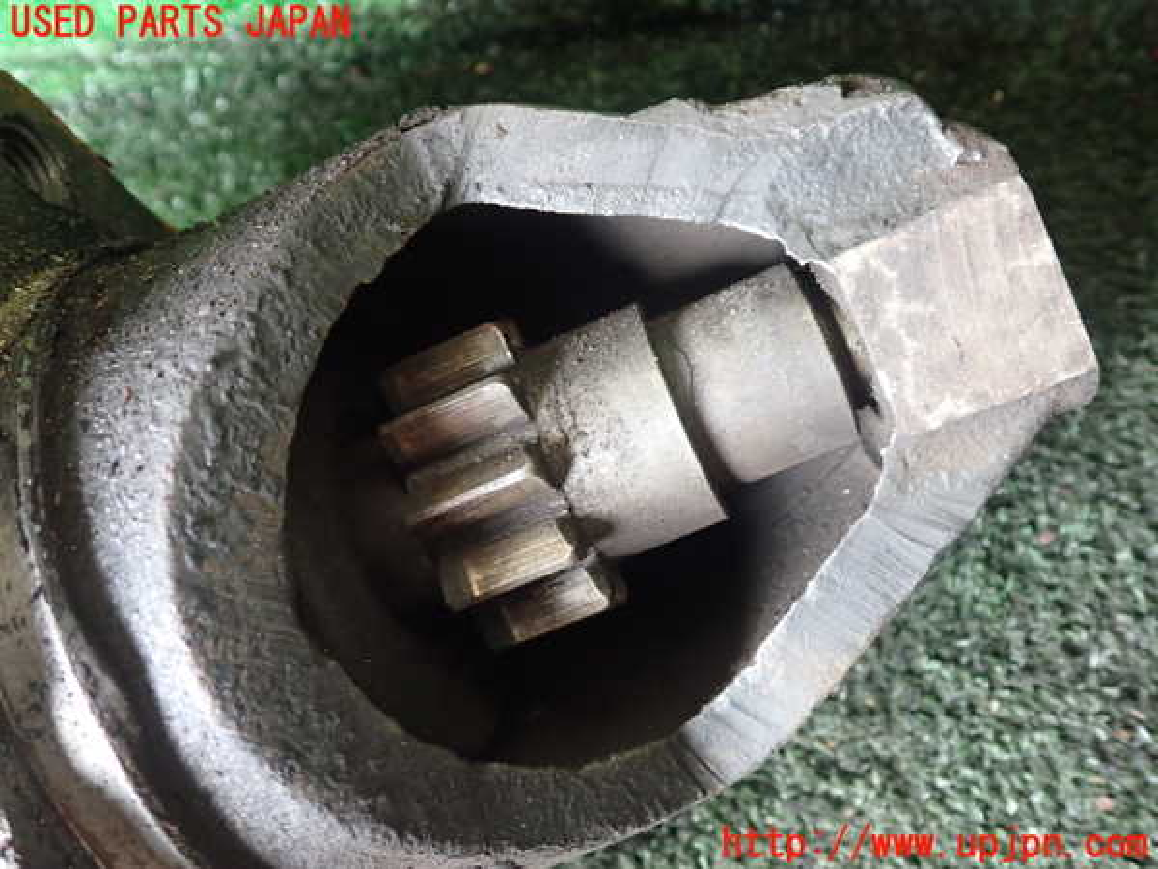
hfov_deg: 60.0
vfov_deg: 46.8
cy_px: 434
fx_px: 1004
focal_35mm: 30
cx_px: 579
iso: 800
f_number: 2.3
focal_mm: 5.4
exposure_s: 1/30
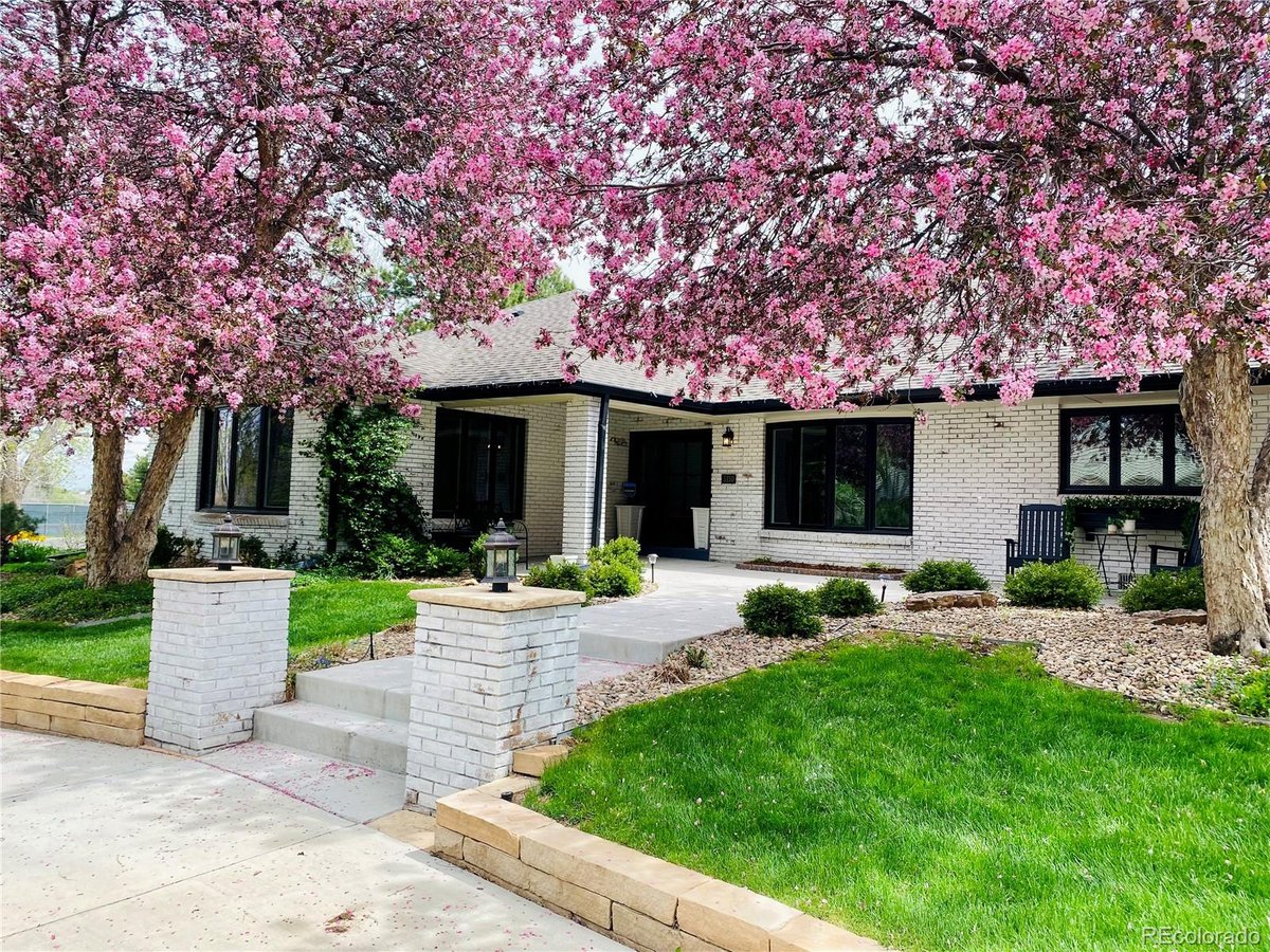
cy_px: 476
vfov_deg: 53.1
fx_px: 954
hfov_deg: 67.3
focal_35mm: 26
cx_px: 635
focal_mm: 4.25
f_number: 1.8
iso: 32
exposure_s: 1/827
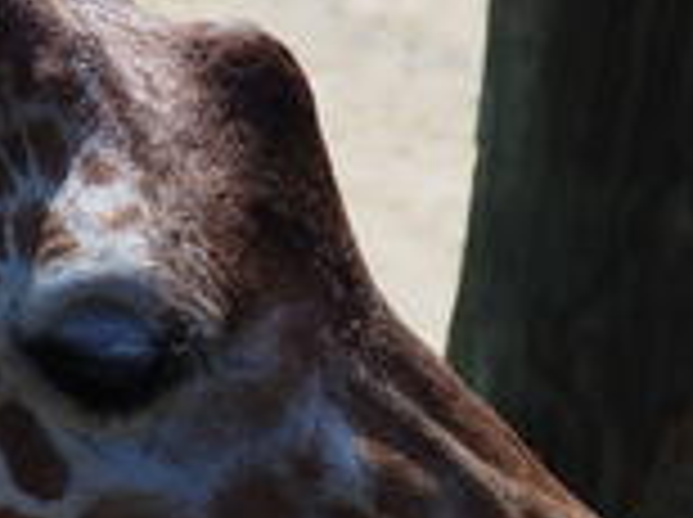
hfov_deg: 3.1
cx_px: 68
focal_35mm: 644
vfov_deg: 2.3
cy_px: 324
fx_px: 12873
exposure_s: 1/800
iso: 100
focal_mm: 46.7
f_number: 3.5
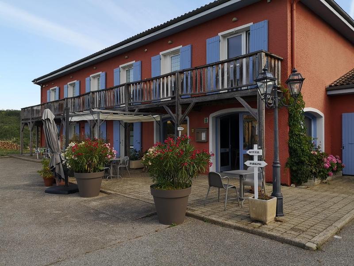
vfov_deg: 51.4
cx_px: 177
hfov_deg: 65.3
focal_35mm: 27
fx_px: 276
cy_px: 133
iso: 50
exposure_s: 1/1783
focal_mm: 3.95
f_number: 1.8
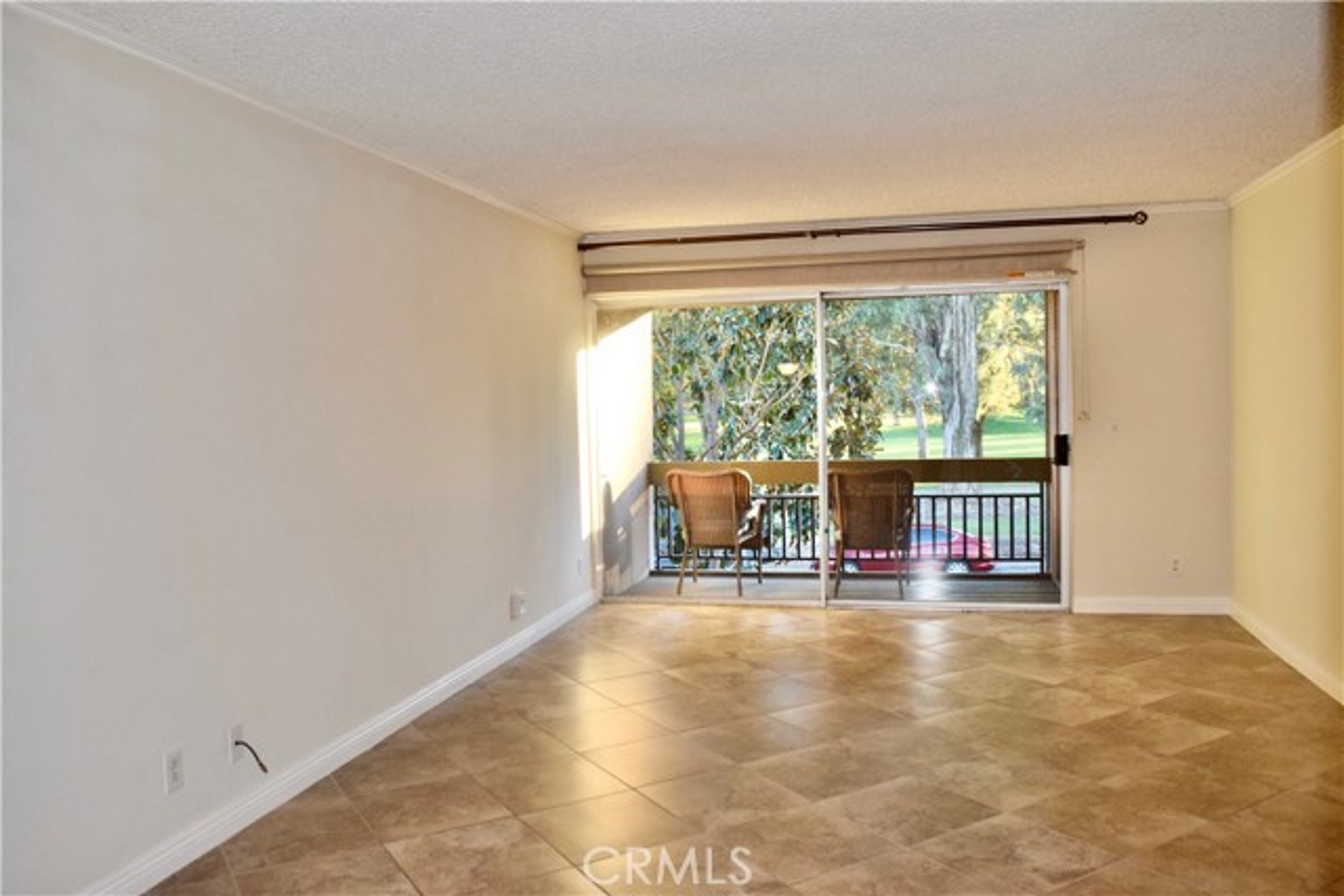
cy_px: 448
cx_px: 672
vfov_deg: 48.0
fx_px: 1008
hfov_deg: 67.4
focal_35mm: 27
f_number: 5.6
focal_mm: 18
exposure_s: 1/125
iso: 800
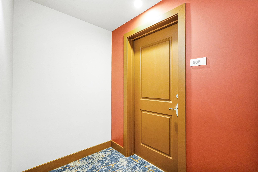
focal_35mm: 16
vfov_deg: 73.7
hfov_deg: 96.8
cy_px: 86
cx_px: 129
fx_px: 115
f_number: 7.1
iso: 12800
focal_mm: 16
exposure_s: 1/30
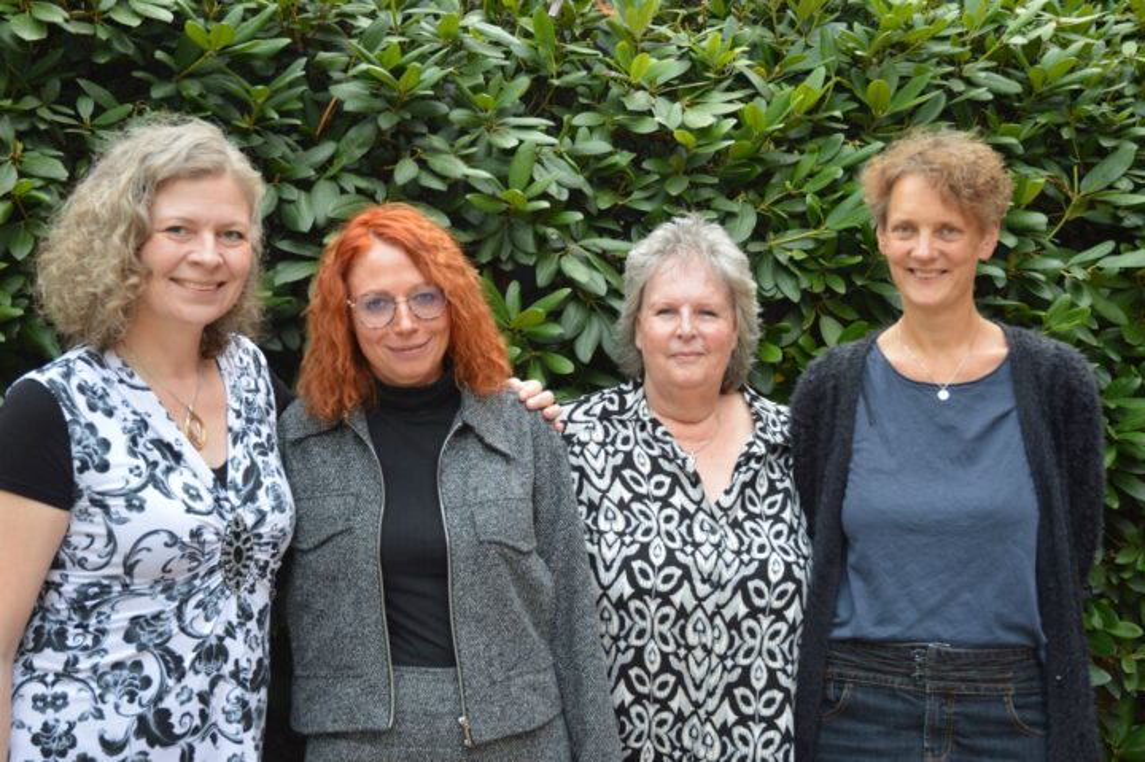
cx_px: 572
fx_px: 1478
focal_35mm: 46
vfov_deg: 28.9
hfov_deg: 42.4
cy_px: 381
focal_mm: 31
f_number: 4
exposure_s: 1/60
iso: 400
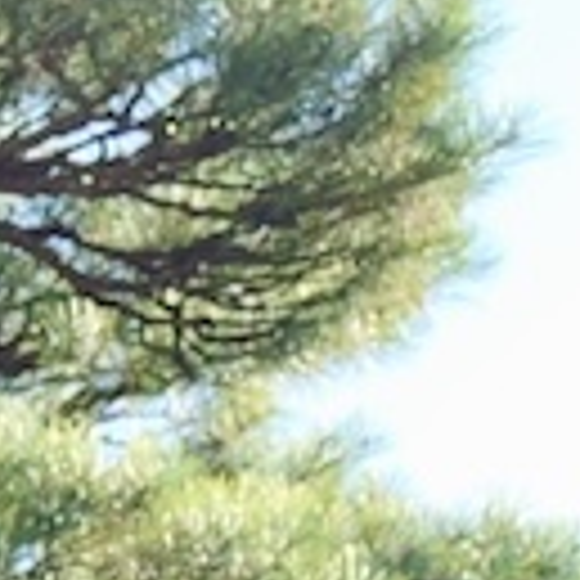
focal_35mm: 197
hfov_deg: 8.6
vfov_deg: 5.5
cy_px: 3260
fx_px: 3734
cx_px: -378
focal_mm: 20
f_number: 6.3
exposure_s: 1/60
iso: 100
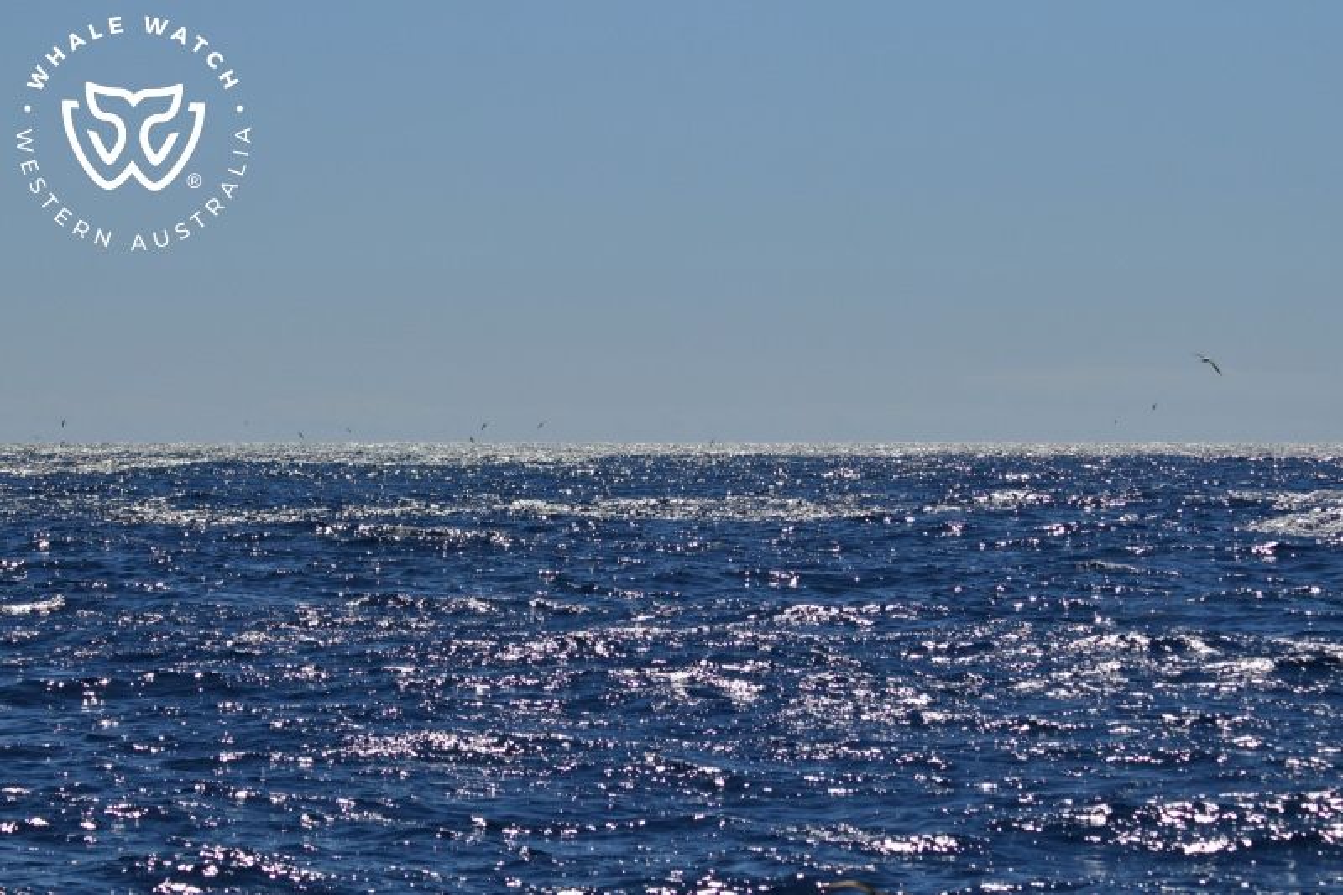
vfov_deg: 12.2
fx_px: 4177
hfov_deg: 18.3
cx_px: 672
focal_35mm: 112
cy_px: 448
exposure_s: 1/8000
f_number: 5.6
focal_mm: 112
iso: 360
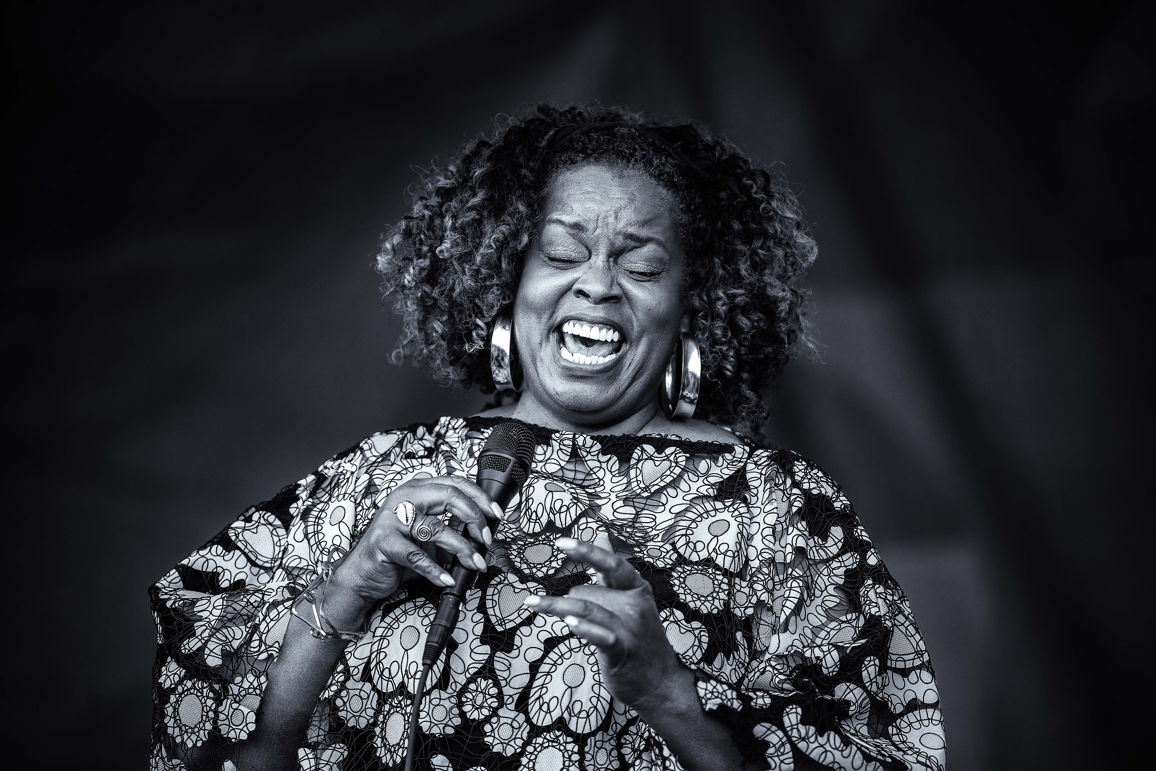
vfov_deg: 6.9
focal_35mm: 200
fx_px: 6422
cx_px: 578
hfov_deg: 10.3
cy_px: 386
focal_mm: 200
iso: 1000
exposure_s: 1/2000
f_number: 2.8
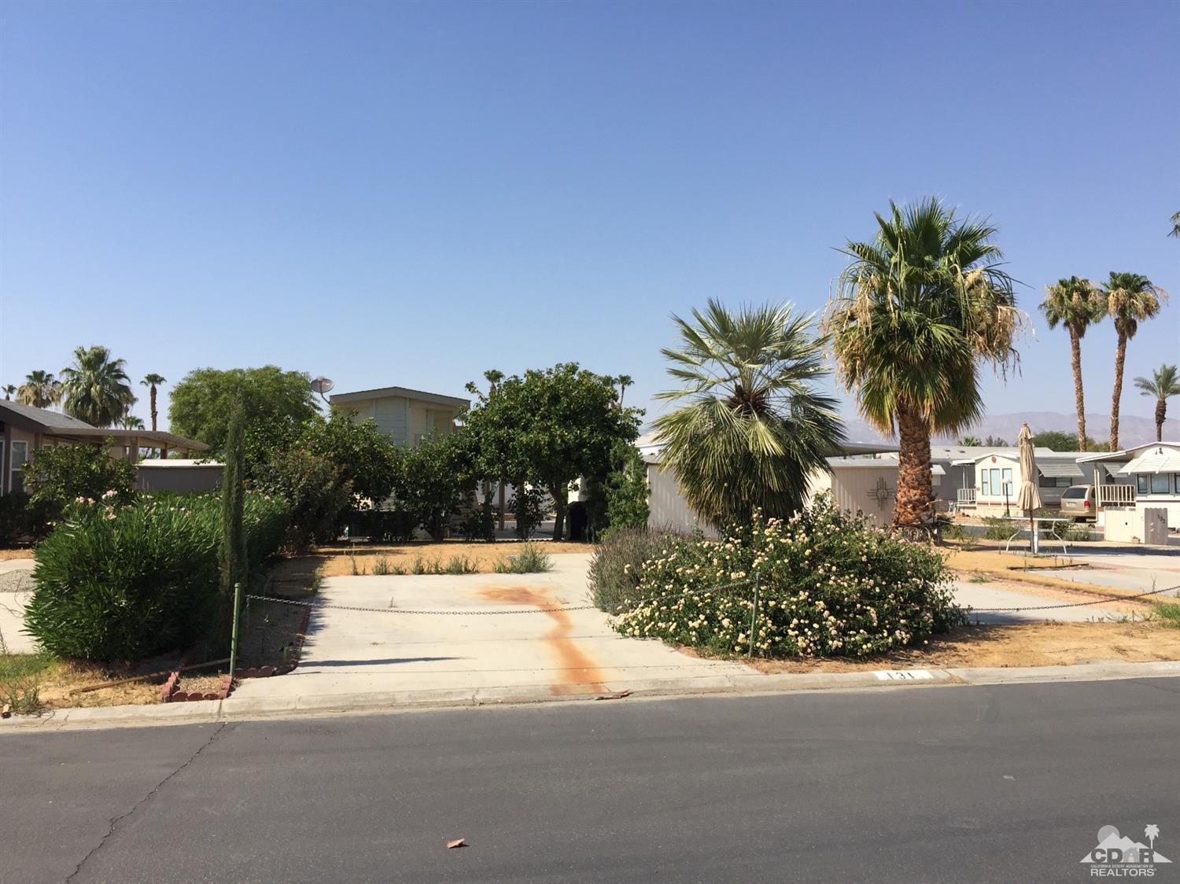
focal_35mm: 29
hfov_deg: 61.7
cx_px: 590
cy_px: 442
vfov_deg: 48.2
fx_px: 988
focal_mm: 4.15
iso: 32
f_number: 2.2
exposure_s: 1/2198
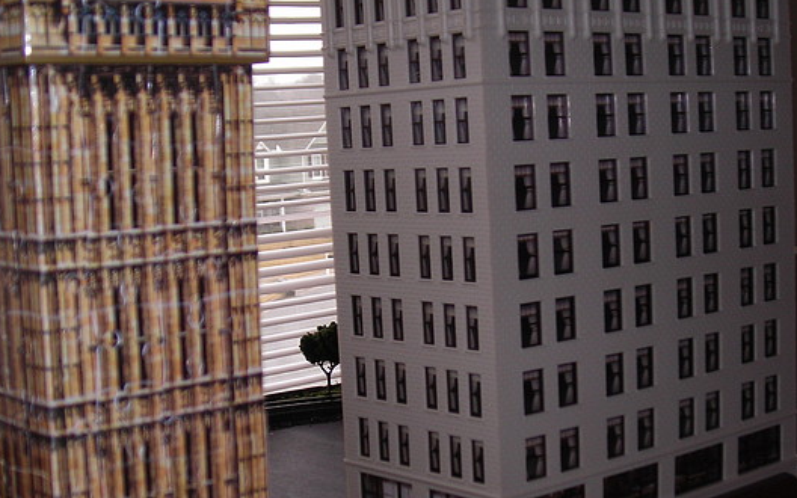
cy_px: 346
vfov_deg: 21.2
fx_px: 1325
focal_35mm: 61
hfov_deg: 33.5
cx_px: 429
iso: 50
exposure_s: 1/60.1
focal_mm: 6.3
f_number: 3.2
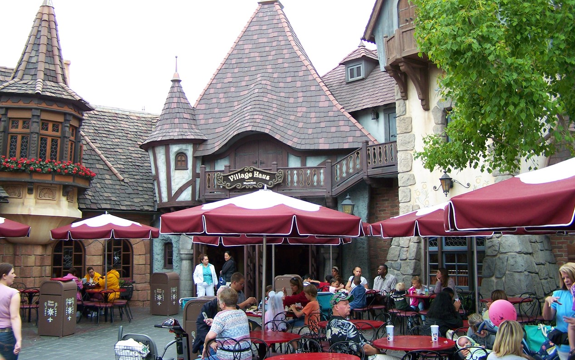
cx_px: 290
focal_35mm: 41
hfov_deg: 48.2
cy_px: 149
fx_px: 642
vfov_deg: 31.2
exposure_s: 1/100
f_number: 2.8
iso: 80
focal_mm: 6.3
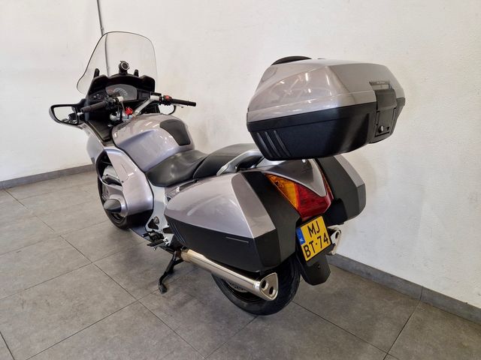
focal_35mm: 23
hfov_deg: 73.9
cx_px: 240
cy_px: 180
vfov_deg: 58.9
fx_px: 320
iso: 320
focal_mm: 5.4
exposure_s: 1/100
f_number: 1.8
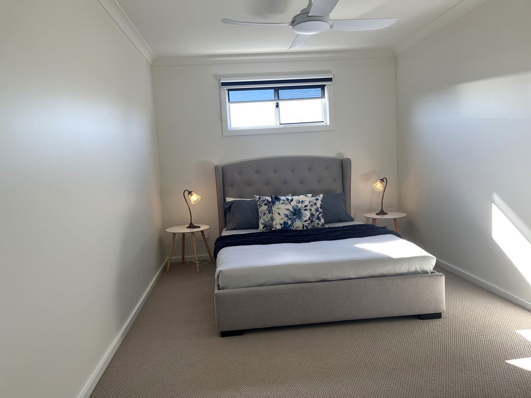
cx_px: 266
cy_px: 199
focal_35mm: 26
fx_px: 399
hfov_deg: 67.3
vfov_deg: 53.1
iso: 40
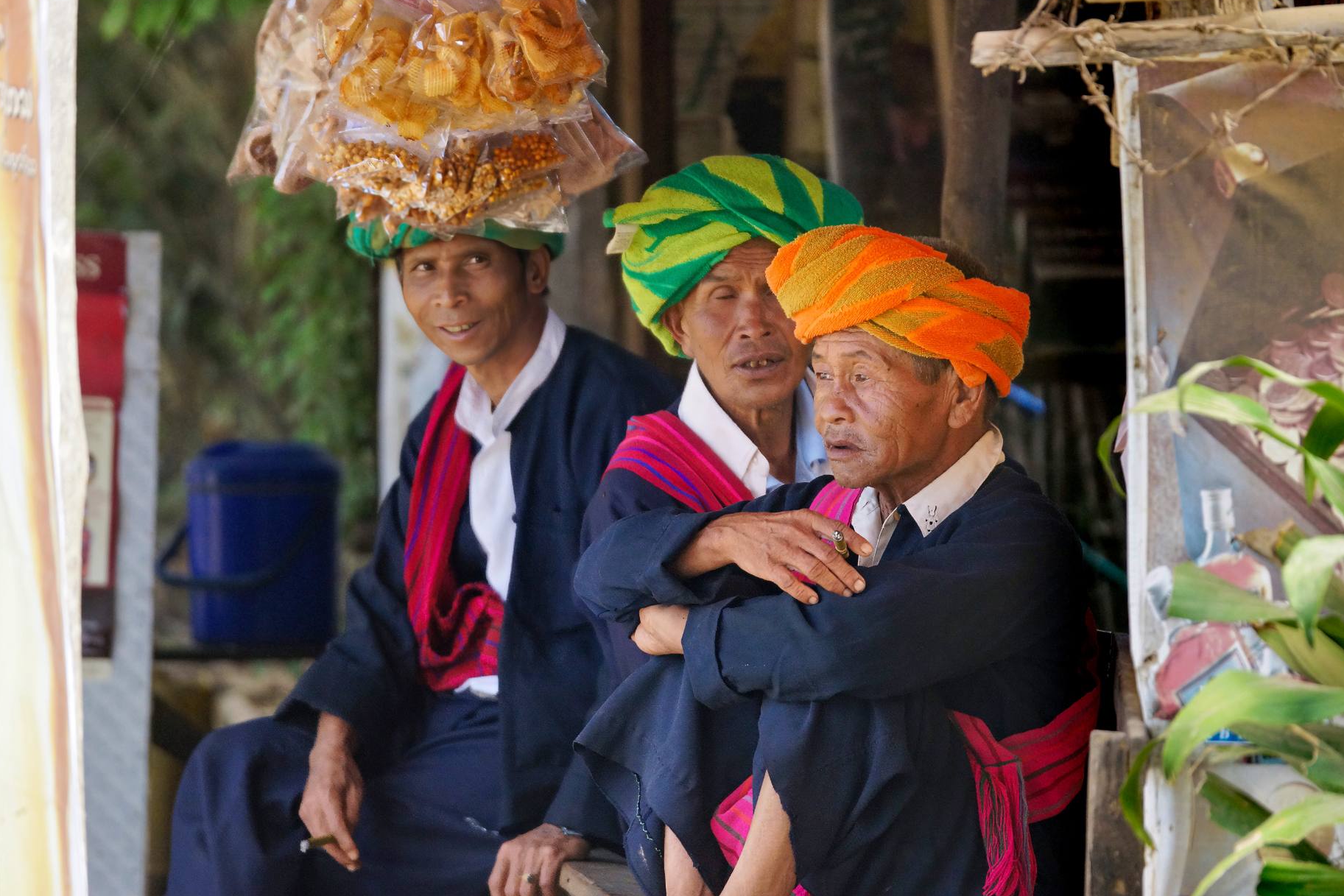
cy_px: 426
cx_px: 680
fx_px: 9819
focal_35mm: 263
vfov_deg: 5.2
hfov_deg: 7.8
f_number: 5.6
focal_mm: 250
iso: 1250
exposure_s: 1/320
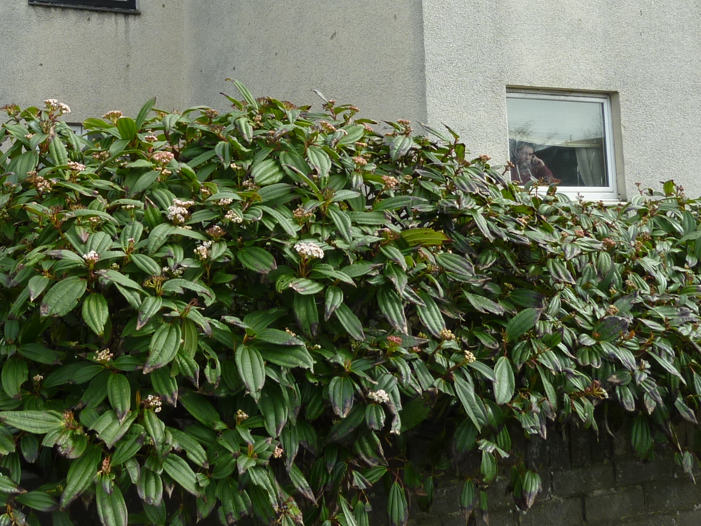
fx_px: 1094
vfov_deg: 25.8
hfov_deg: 35.1
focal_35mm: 54
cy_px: 17
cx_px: 211
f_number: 3.3
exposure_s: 1/320
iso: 80
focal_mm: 4.5
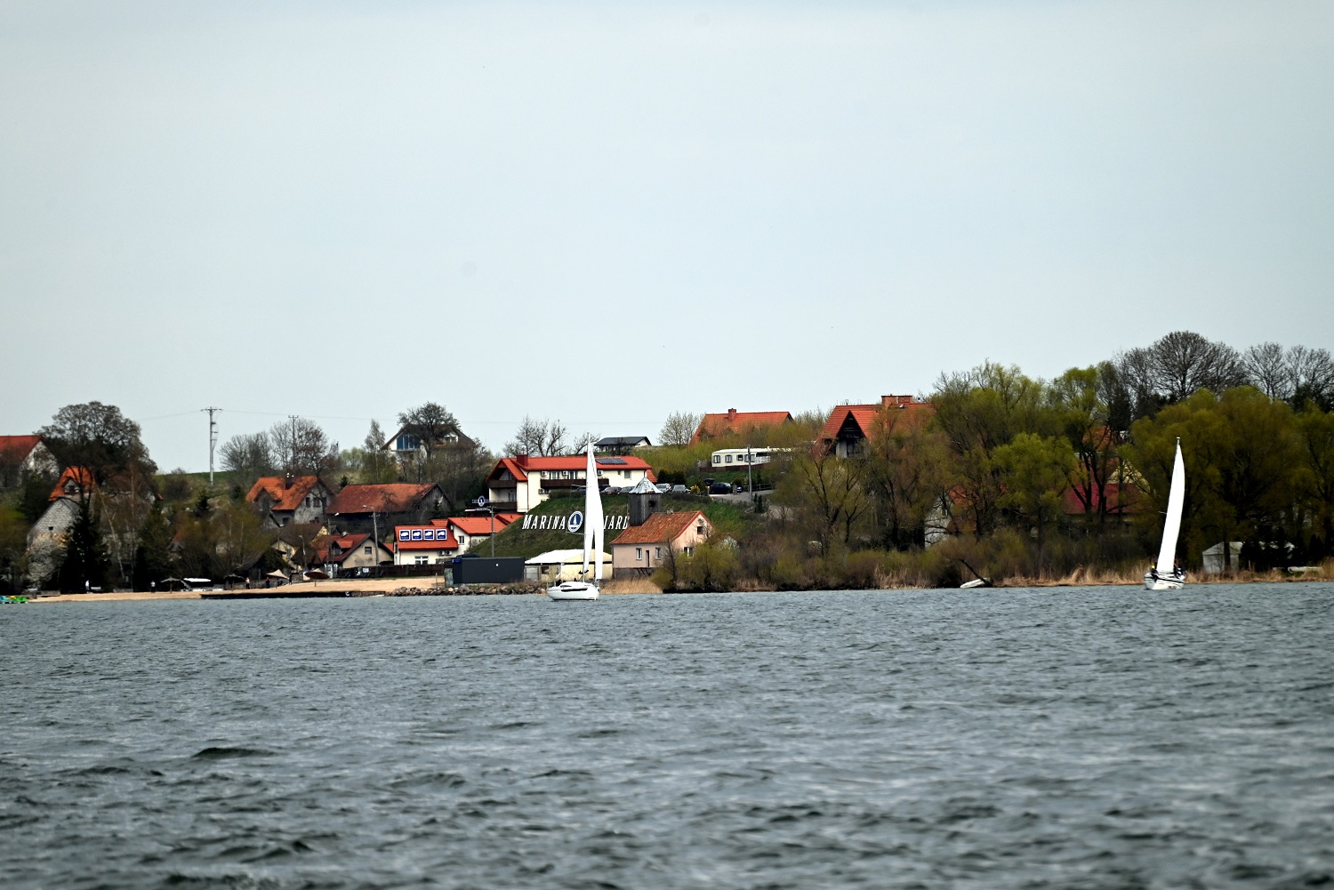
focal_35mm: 300
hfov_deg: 6.9
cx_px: 667
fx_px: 11119
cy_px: 445
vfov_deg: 4.6
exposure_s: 1/1000
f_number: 5.6
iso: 280
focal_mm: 300
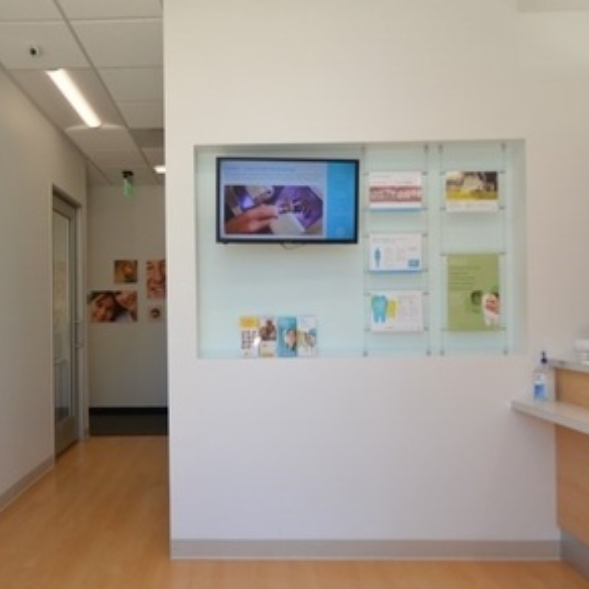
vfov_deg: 59.1
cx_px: 211
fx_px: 520
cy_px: 299
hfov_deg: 58.1
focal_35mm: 27
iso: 200
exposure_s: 1/125
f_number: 5.6
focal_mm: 10
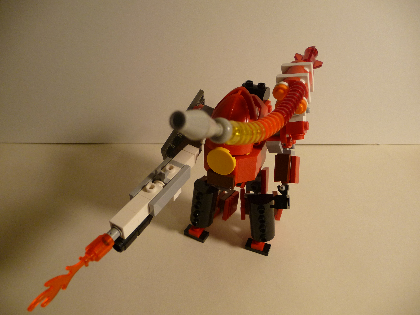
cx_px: 210
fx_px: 340
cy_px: 158
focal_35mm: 28
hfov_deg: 63.4
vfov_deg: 49.7
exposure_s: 1/30
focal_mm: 4.7
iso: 160
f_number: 3.3
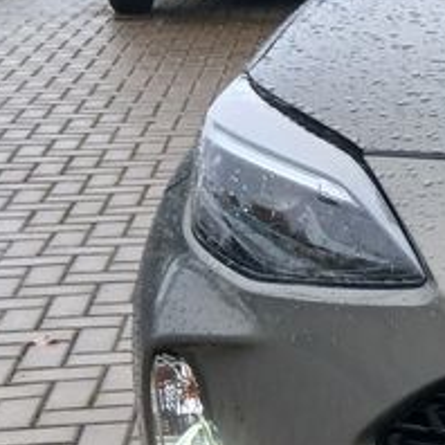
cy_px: 292
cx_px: 762
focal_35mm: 119
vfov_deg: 14.6
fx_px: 1731
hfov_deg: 13.4
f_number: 1.8
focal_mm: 3.98
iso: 40
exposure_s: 1/50
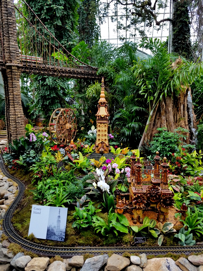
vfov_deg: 67.3
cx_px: 102
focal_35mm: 26
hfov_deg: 53.1
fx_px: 203
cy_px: 136
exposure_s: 1/301
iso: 50
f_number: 1.7
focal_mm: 4.2
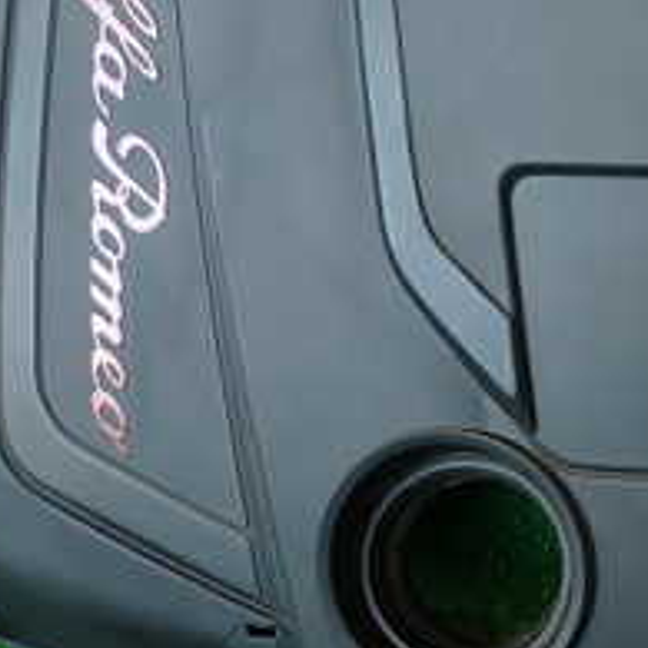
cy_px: 156
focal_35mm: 68
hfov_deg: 23.9
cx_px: 688
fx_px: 1440
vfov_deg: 25.0
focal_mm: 4.5
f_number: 2
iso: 125
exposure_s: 1/60
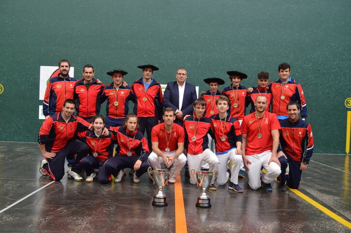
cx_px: 176
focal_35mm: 34
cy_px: 116
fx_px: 336
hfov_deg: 55.2
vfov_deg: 38.2
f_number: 5.6
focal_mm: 23
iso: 400
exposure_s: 1/125
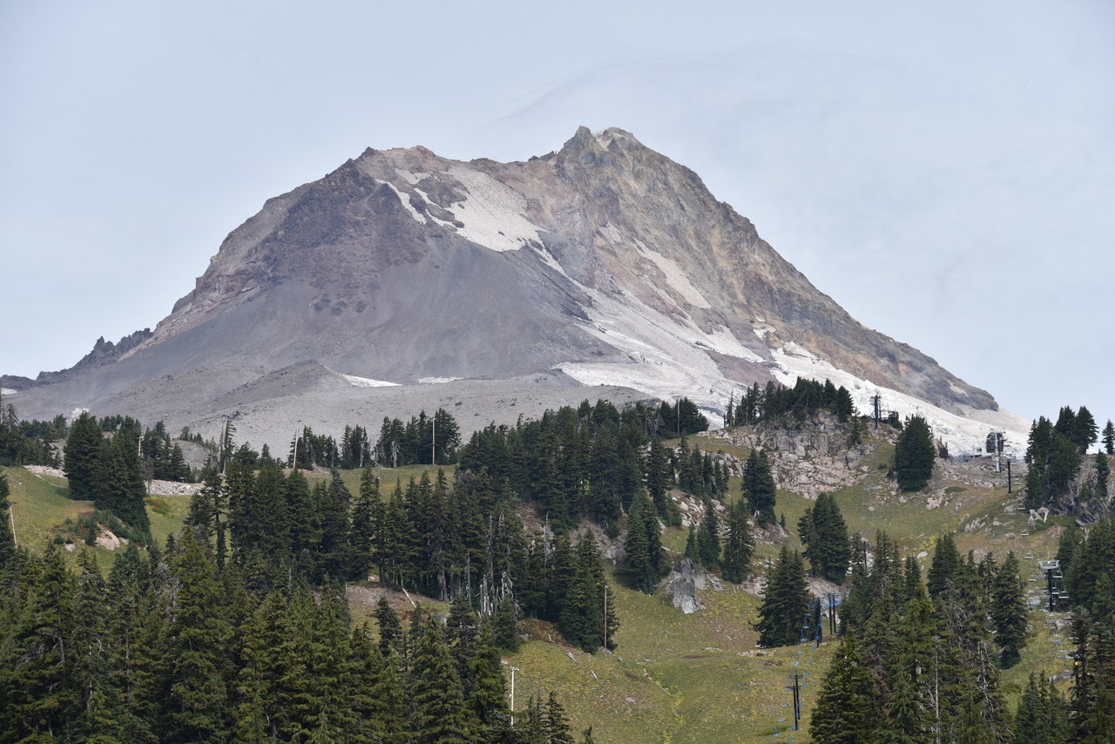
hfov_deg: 17.6
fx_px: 3593
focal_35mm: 116
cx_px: 558
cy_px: 372
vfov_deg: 11.8
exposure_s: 1/250
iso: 100
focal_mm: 116
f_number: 8
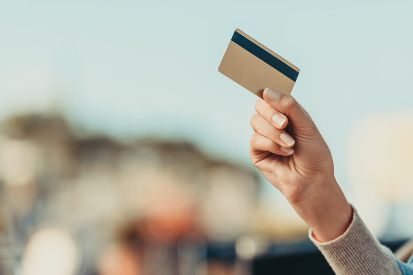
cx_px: 206
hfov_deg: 13.7
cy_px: 138
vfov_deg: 9.2
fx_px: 1721
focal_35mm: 150
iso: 100
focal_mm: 150
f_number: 2.8
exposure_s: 1/800
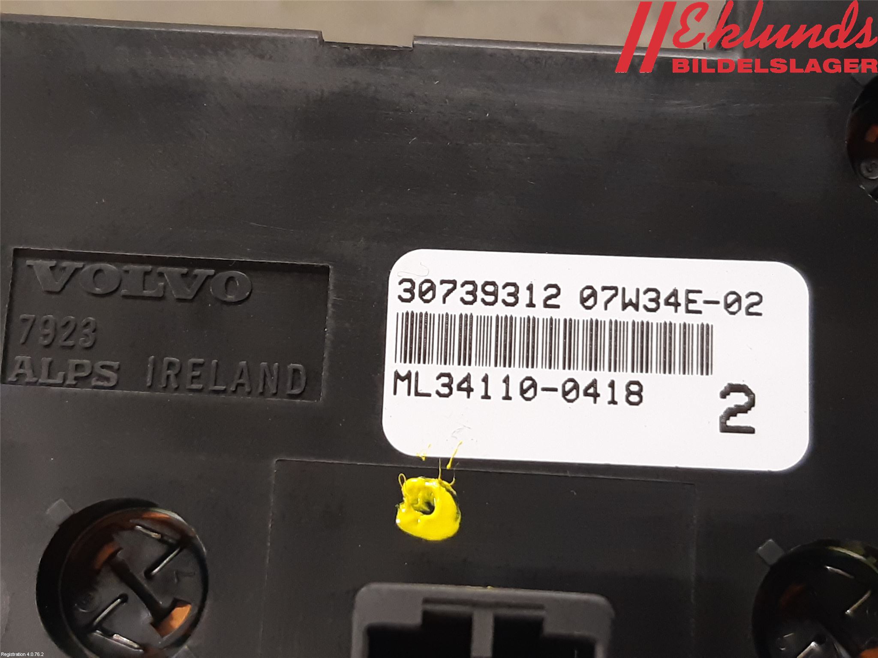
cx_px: 439
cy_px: 329
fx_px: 659
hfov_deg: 67.3
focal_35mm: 26
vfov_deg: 53.1
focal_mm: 3.93
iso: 160
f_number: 1.7
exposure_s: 1/50
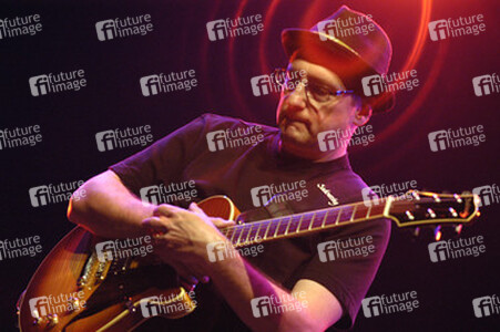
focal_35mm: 202
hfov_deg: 10.2
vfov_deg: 6.8
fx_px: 2810
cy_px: 166
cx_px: 250
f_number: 2.8
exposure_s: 1/180
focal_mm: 135
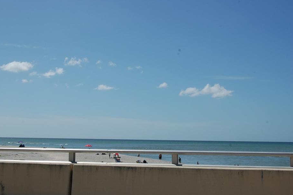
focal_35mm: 57
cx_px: 131
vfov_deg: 23.8
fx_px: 464
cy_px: 95
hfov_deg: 35.0
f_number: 11
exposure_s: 1/500
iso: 200
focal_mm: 34
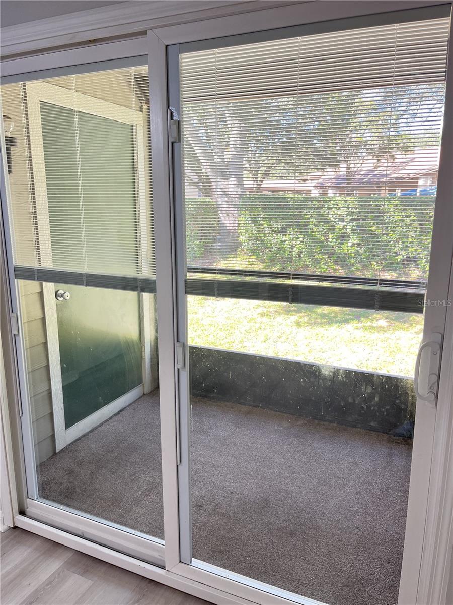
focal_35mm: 26
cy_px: 302
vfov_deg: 67.3
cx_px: 226
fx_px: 454
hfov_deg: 53.1
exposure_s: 1/60
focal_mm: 5.1
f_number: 1.6
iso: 100
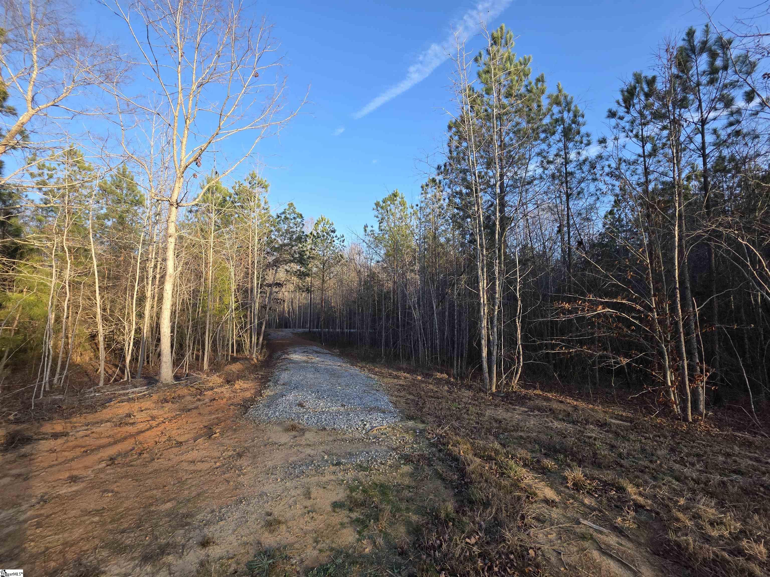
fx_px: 289
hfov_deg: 106.2
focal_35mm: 13
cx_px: 385
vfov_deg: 89.9
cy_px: 288
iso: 64
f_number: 1.9
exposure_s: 1/719
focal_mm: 2.2
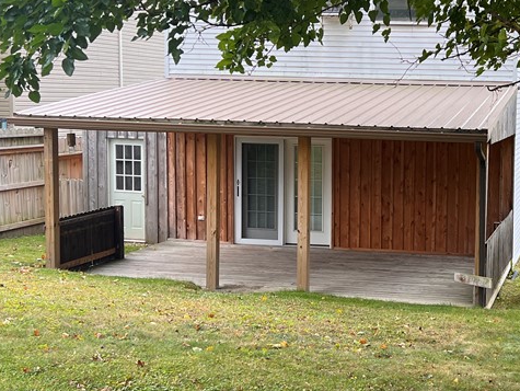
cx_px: 462
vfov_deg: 26.1
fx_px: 842
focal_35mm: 56
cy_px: 169
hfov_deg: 32.7
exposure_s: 1/121
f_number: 1.5
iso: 64
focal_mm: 5.7
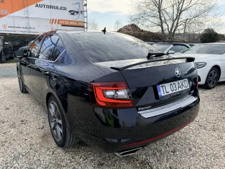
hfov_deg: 71.6
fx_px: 156
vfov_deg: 56.8
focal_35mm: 24
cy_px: 84
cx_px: 112
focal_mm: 6.76
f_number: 1.78
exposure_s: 1/2525
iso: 100
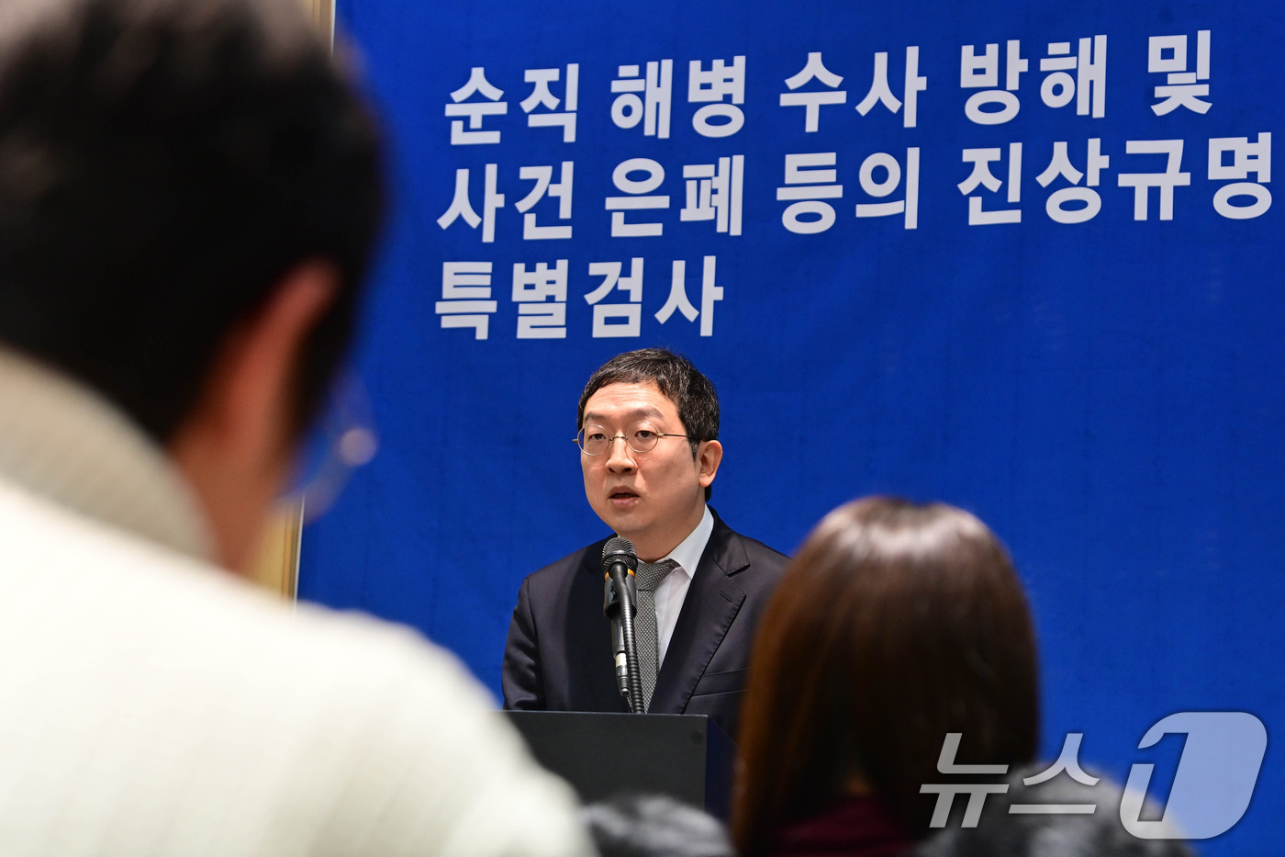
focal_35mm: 82
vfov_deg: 16.6
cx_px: 642
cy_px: 428
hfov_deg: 24.8
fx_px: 2926
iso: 2500
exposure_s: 1/250
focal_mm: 82
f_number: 4.5
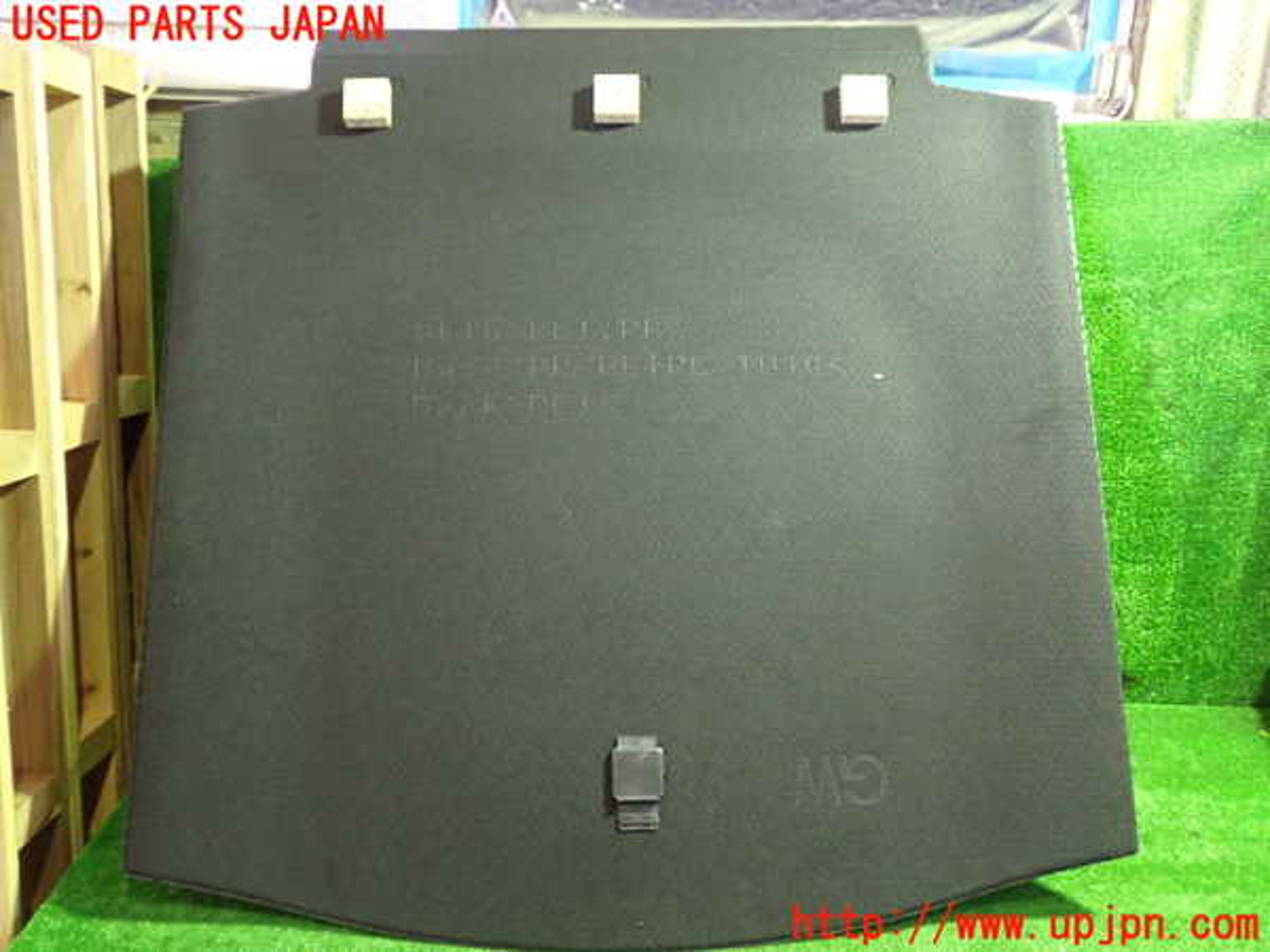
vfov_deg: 46.8
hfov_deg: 60.0
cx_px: 635
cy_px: 476
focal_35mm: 30
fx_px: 1101
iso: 800
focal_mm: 5.4
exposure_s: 1/25
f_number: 2.3
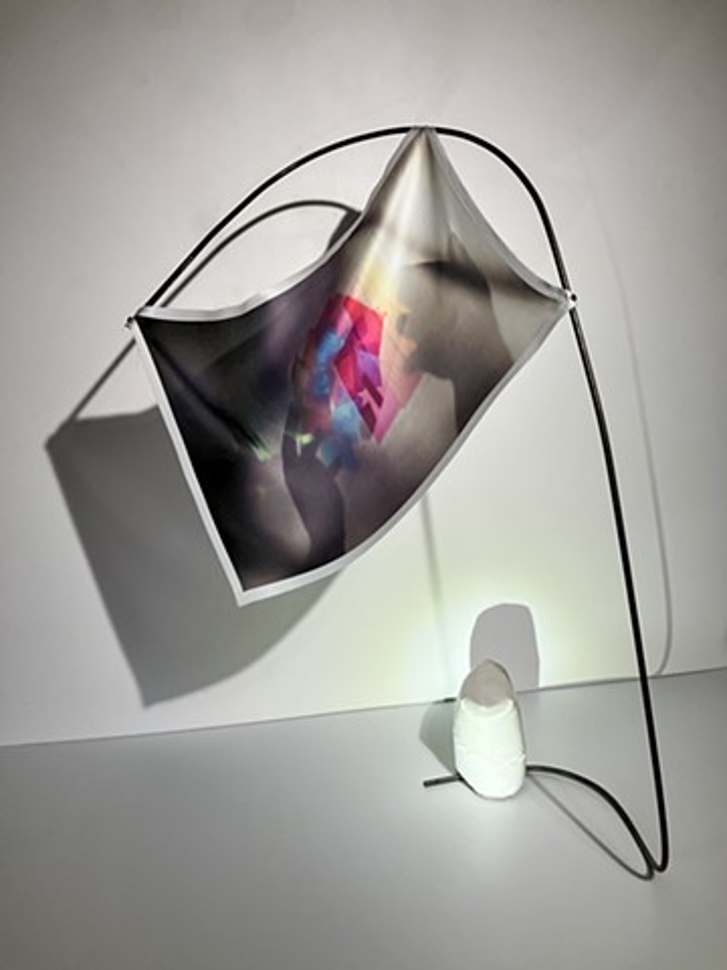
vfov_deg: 63.4
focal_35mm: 28
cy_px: 485
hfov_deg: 49.7
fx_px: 784
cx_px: 364
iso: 80
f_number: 1.8
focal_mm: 4
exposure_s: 1/120
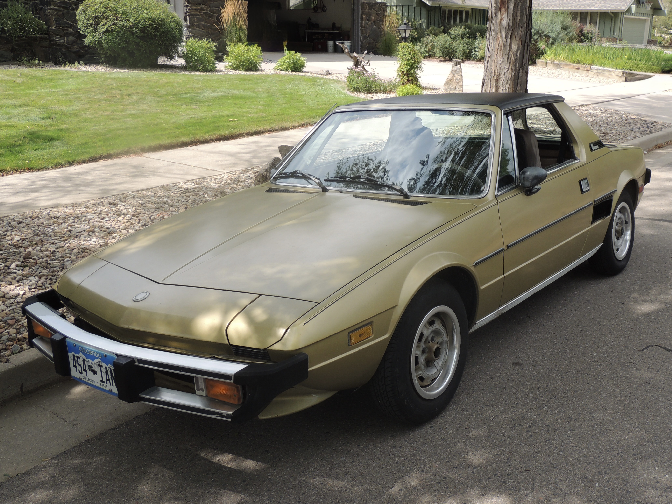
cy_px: 252
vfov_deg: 42.9
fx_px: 641
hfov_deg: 55.4
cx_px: 336
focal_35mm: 33
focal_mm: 5.8
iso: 100
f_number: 3.2
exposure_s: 1/640
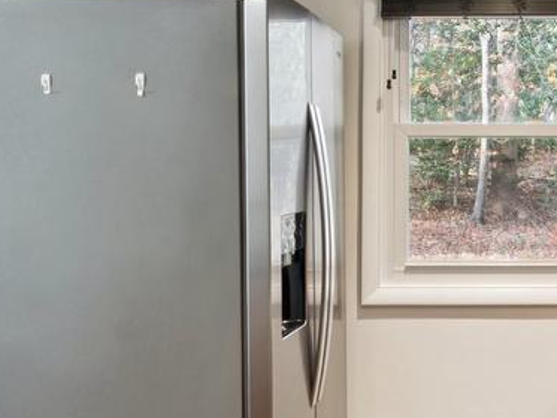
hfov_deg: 32.8
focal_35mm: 55
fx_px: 879
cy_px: 173
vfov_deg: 26.7
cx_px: 532
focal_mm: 14.7
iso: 200
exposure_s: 1/4
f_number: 8
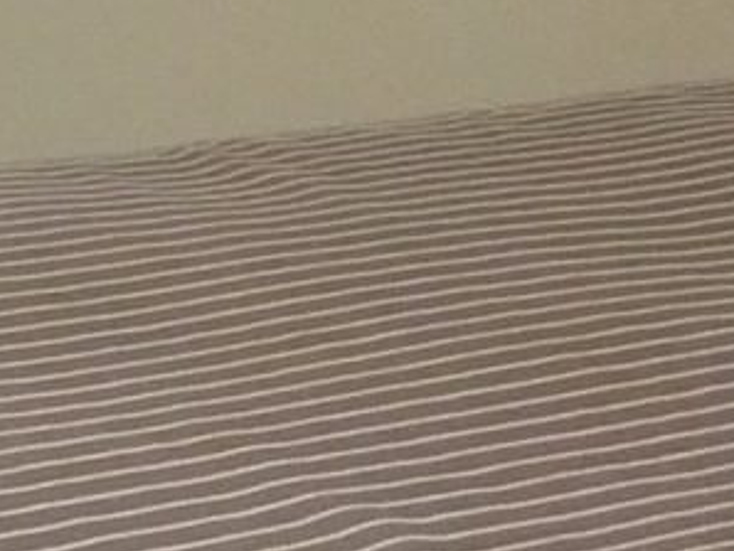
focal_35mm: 253
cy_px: -529
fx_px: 5369
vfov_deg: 5.8
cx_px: 661
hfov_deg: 7.8
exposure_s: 1/30
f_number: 2.8
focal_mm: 5.5
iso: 250
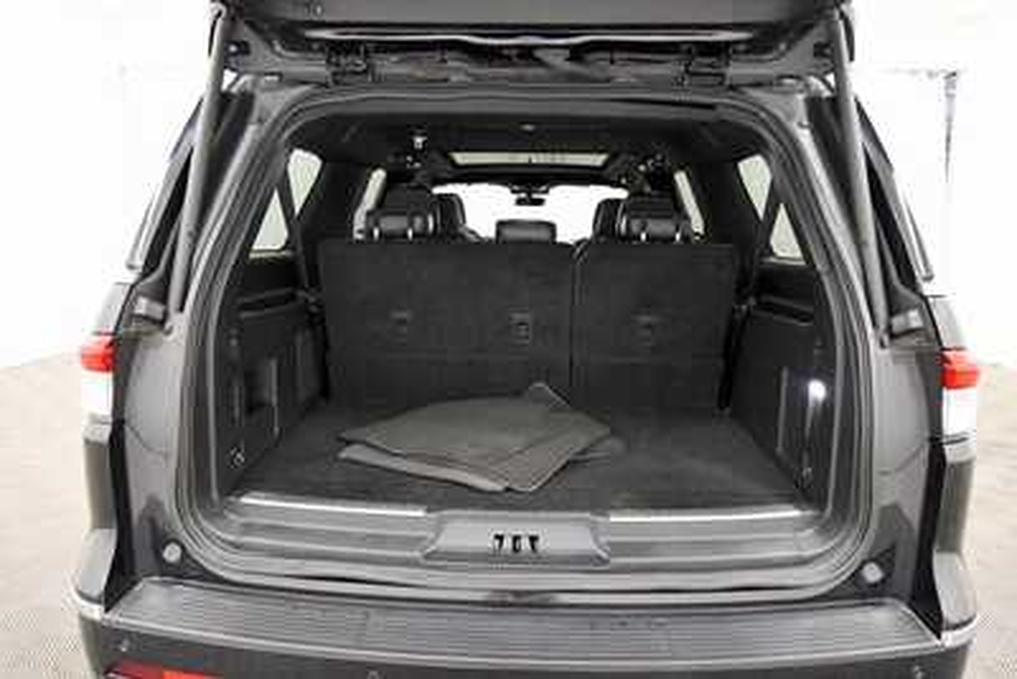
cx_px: 508
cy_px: 340
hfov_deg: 71.5
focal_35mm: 25
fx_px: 706
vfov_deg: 51.3
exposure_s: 1/80
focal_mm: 17
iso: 3200
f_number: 5.3
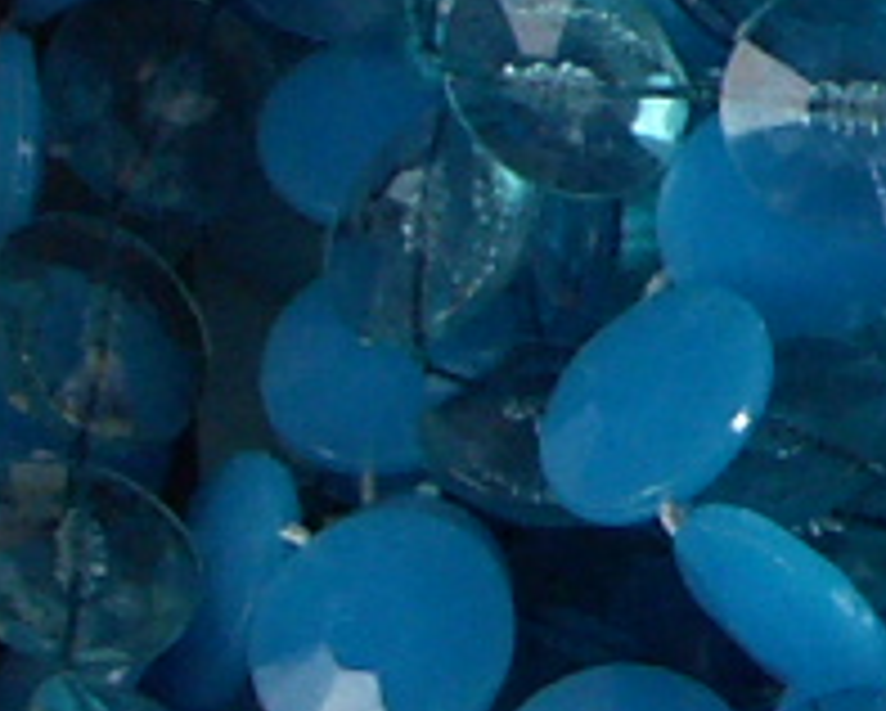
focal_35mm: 325
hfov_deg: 5.7
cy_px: 279
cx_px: 2312
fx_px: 8531
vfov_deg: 4.8
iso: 100
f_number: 4
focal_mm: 10.56
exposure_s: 1/100
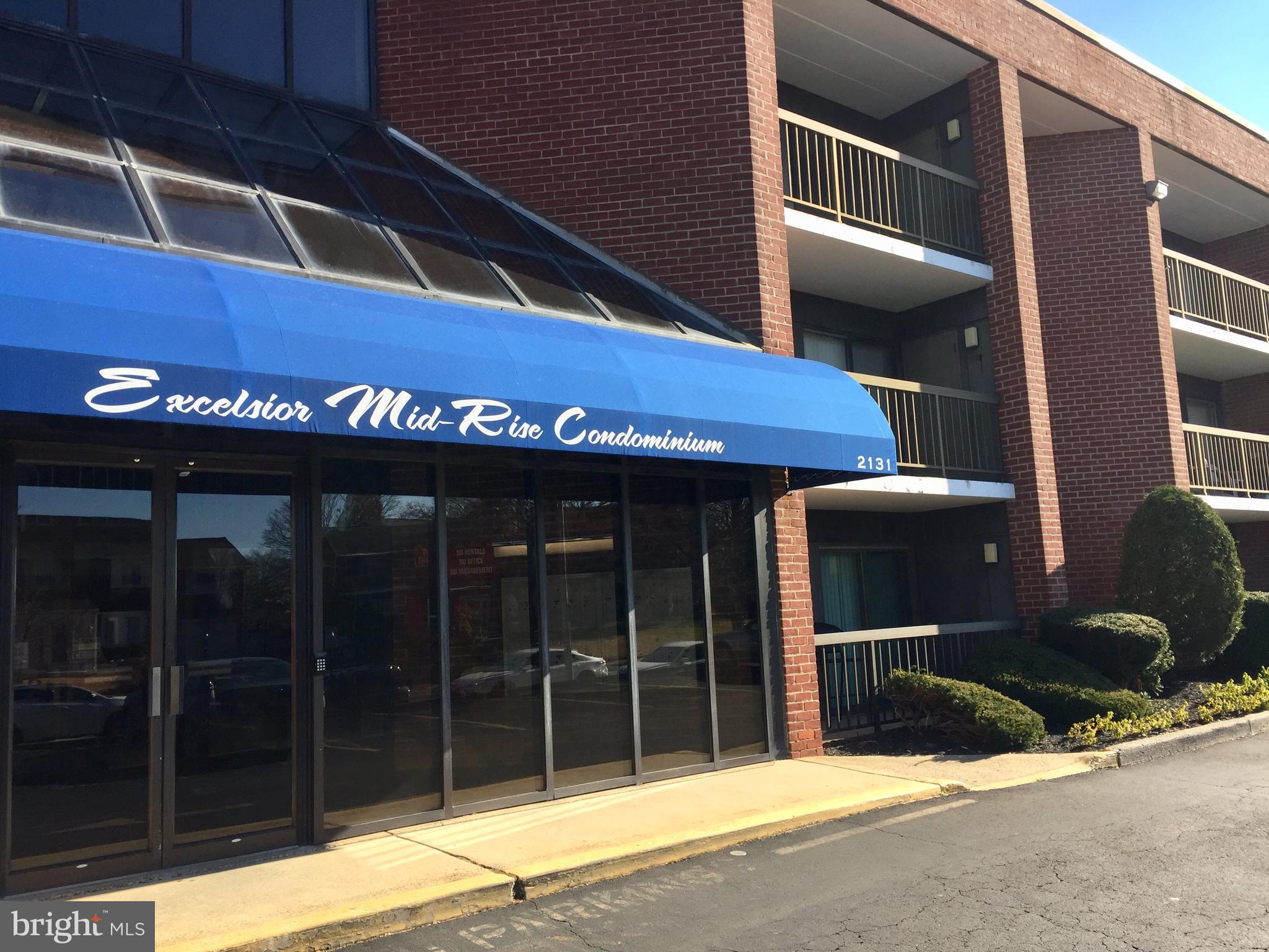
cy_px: 476
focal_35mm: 29
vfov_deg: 48.2
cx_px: 634
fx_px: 1063
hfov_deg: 61.7
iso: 32
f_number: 2.2
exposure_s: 1/694
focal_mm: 4.15
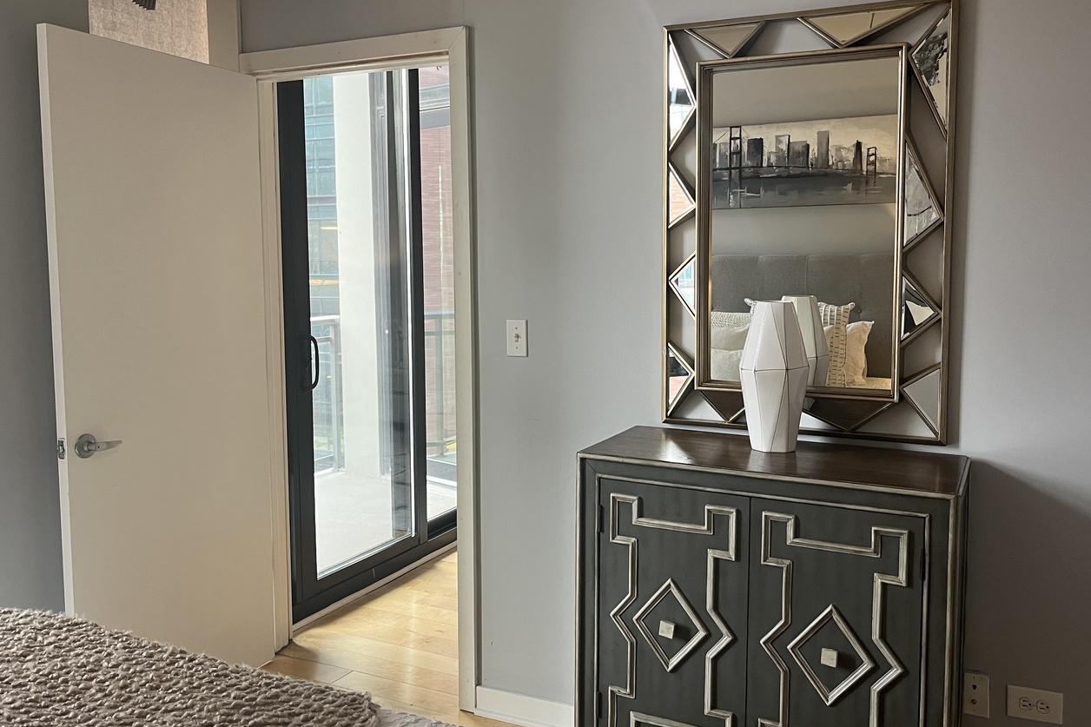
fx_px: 939
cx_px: 570
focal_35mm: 31
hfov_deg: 60.3
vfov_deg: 42.3
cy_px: 336
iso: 125
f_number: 1.6
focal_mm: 5.1
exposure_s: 1/60
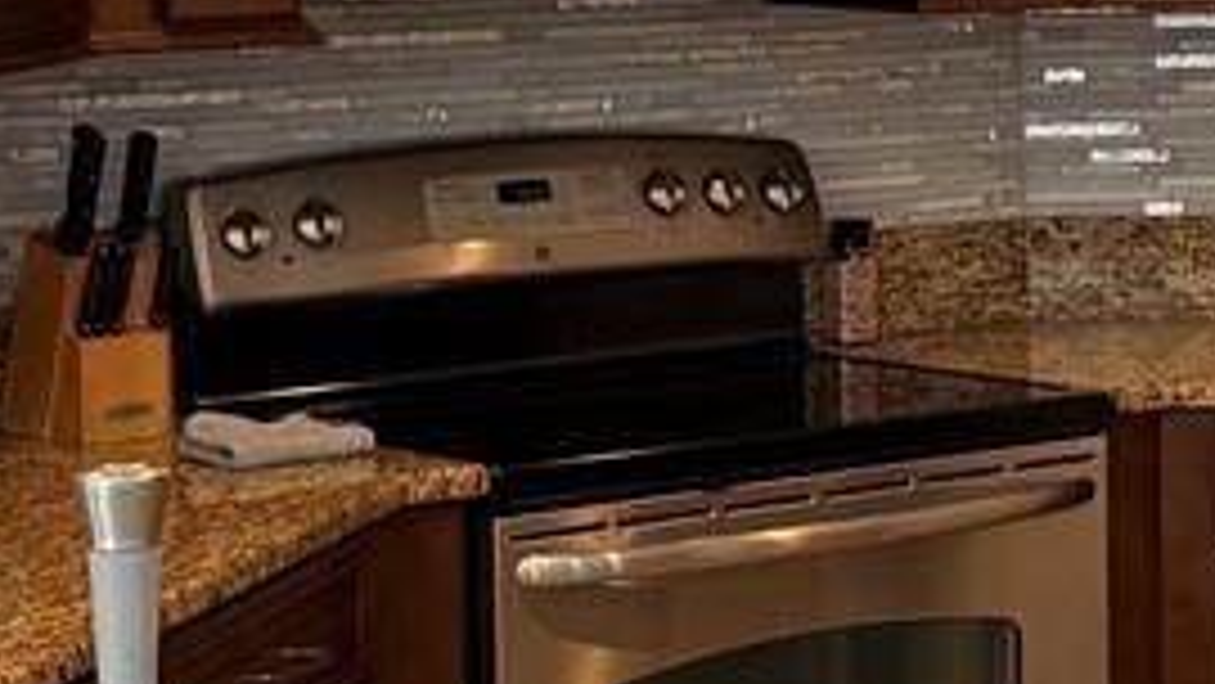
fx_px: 4995
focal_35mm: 155
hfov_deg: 12.7
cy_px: 68
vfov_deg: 7.8
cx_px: 2106
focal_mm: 6.76
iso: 125
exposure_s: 1/60
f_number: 1.78
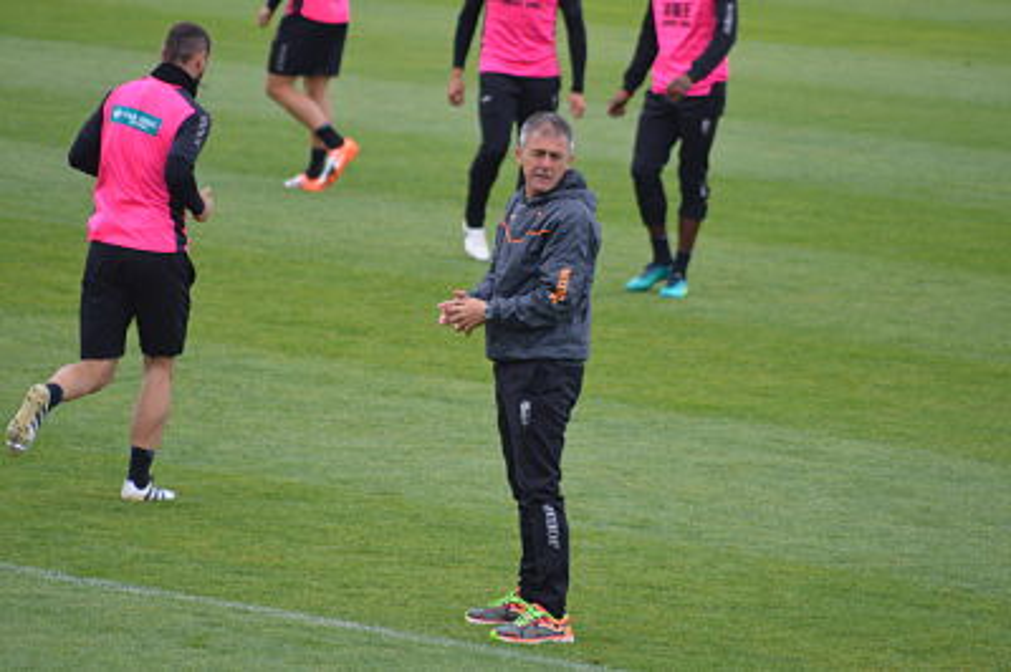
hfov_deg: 5.7
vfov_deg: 3.8
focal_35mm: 360
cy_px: 336
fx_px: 10101
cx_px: 506
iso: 400
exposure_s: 1/500
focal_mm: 240
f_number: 5.3
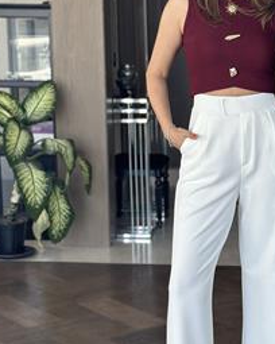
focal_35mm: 93
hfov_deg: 16.4
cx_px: 237
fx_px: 946
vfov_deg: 20.6
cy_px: 173
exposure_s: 1/121
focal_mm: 6.86
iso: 100
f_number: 1.78
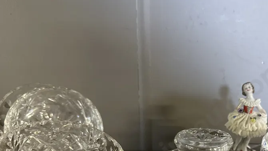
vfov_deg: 28.5
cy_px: 139
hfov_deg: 49.3
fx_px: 284
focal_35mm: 40
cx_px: 185
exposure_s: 1/50
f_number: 1.78
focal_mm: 6.86
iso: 400
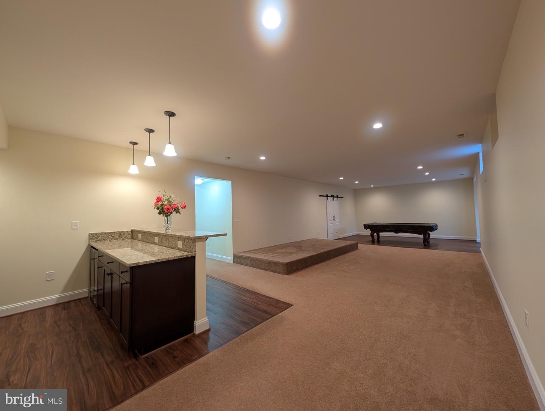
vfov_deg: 94.6
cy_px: 206
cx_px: 272
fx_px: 189
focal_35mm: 12
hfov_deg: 110.5
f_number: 1.7
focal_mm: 2.02
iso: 141
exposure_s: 1/60
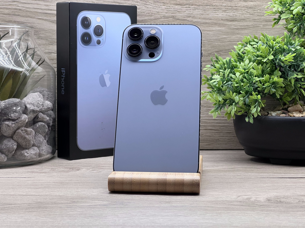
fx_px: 678
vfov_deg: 19.1
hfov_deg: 25.3
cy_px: 114
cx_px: 152
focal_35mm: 77
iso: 80
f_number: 2.8
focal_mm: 9
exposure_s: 1/100
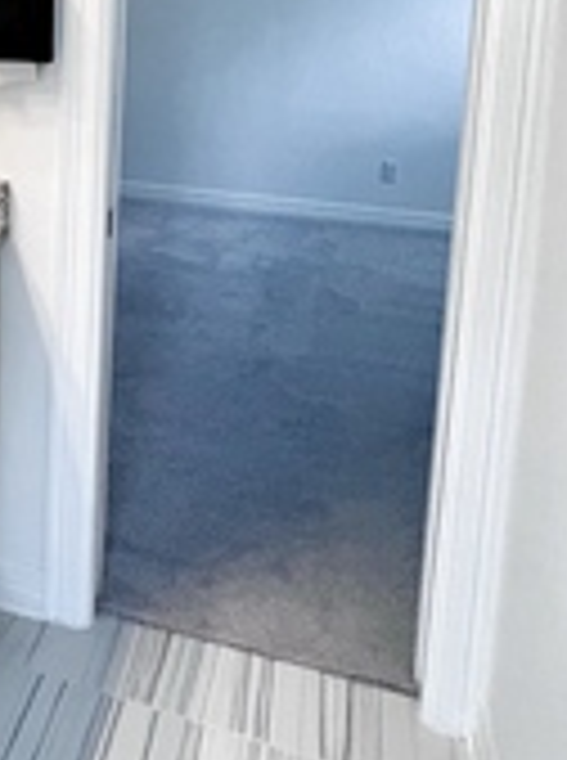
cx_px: 18
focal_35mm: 37
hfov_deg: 35.4
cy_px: 94
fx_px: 811
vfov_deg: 46.0
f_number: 1.8
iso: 64
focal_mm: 1.57
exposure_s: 1/120
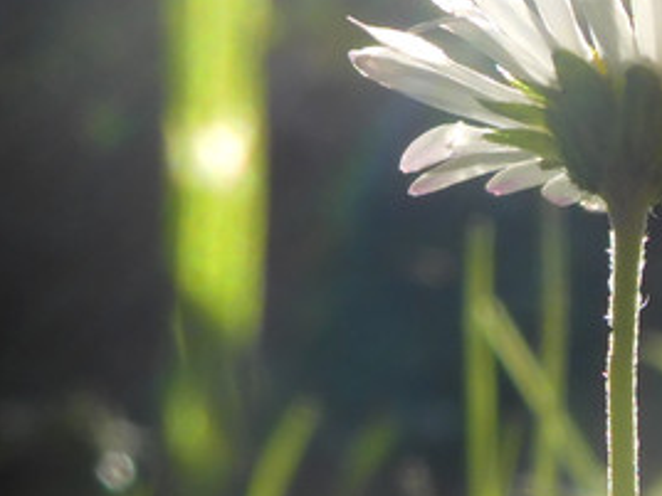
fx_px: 3002
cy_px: 142
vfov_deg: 9.4
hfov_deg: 12.5
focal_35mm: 157
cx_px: 593
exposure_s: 1/500
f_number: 3.3
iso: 80
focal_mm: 4.9
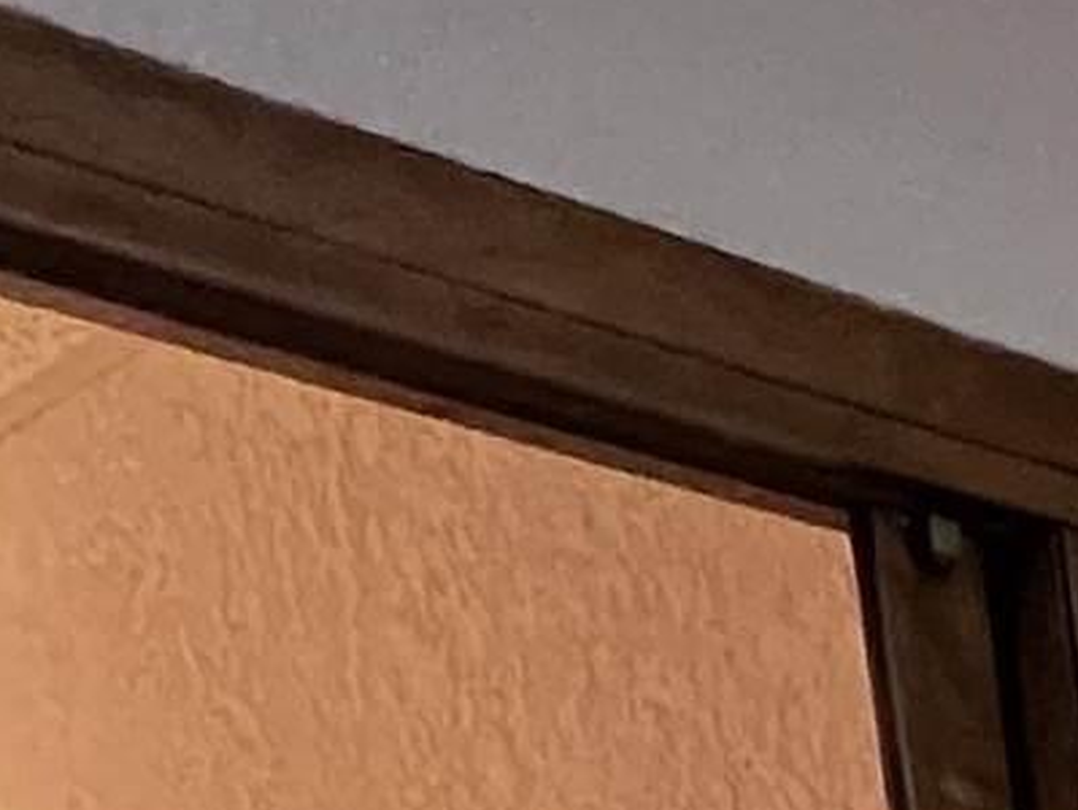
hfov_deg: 12.8
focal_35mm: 100
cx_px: 2864
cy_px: 2708
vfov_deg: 9.6
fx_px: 3117
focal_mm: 1.57
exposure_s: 1/60
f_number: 1.8
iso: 320
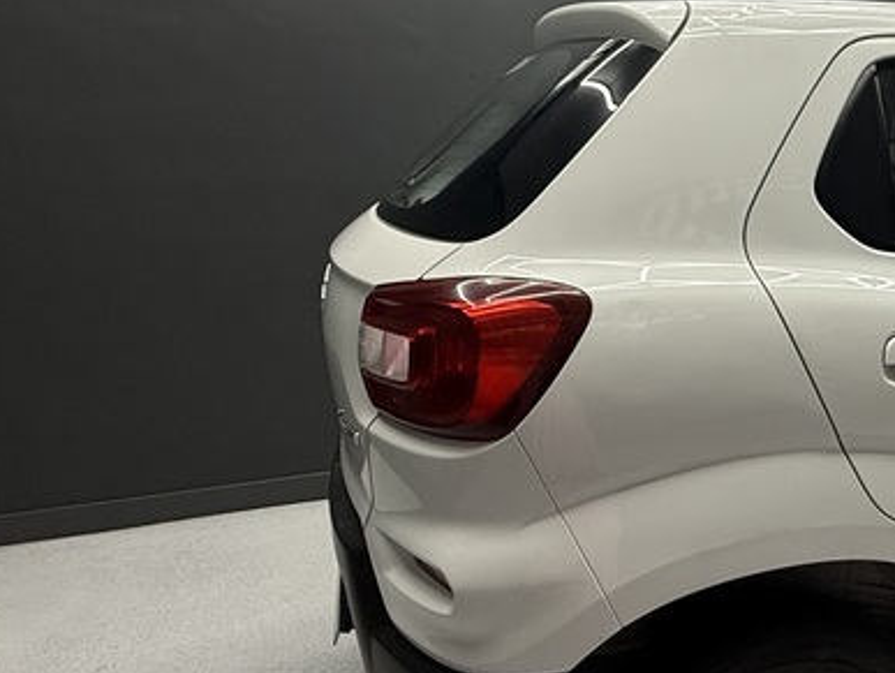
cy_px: 342
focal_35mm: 37
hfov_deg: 40.4
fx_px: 958
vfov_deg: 38.7
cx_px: 988
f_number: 2.2
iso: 160
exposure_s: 1/99
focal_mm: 2.22
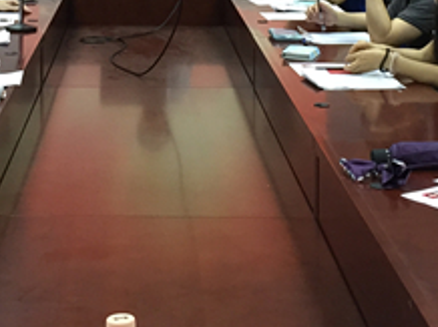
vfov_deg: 15.4
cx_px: 124
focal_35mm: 91
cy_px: -111
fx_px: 1150
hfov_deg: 21.4
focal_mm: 4.15
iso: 160
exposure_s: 1/33
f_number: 2.2
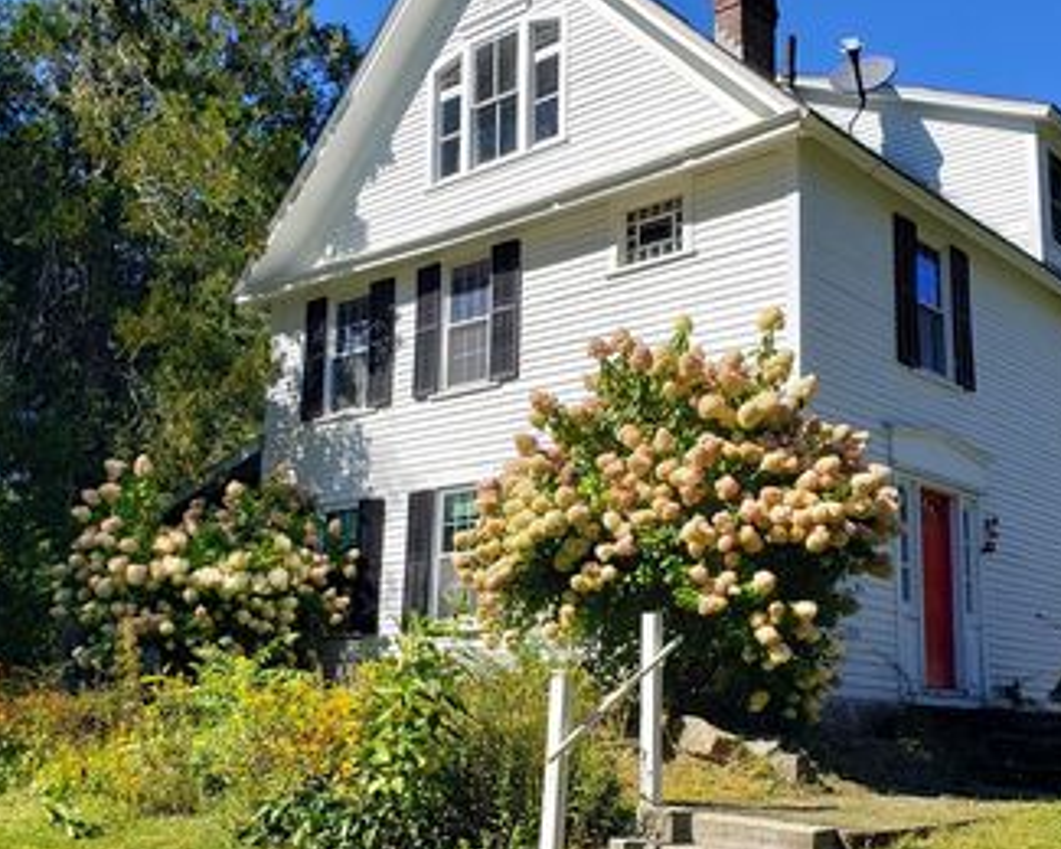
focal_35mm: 39
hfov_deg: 46.8
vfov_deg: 38.2
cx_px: 591
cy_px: 446
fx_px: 1225
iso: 50
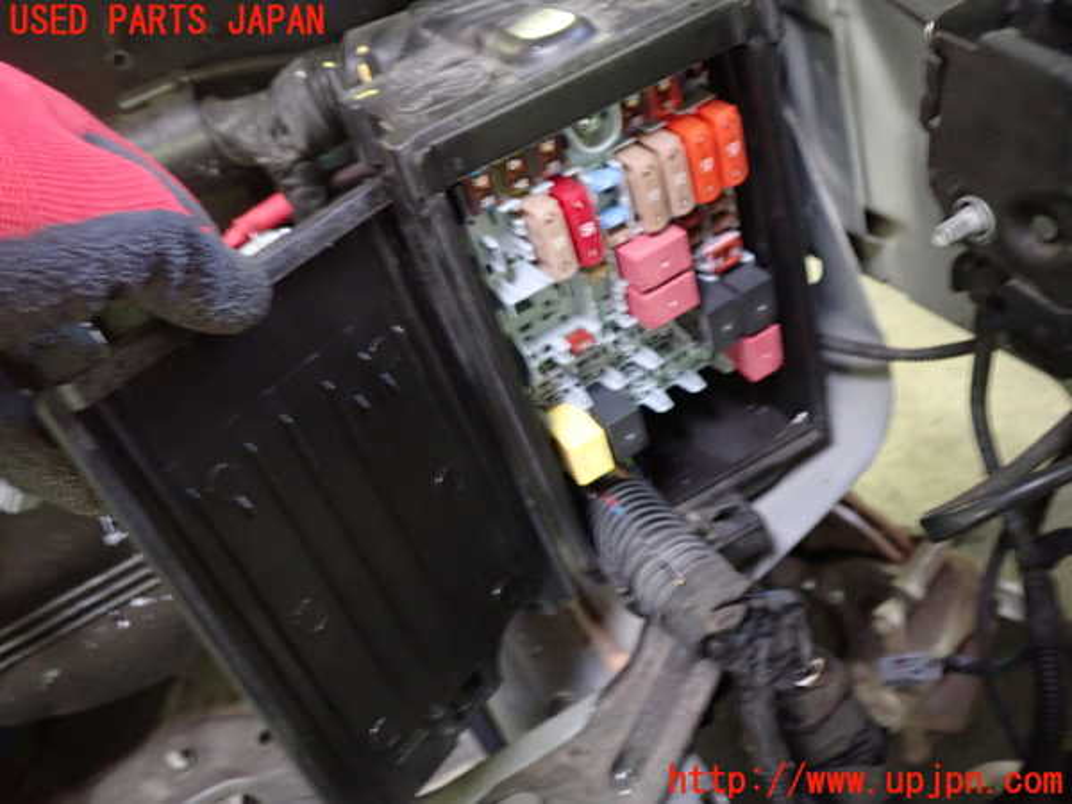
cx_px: 536
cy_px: 402
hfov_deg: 60.0
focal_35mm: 30
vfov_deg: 46.8
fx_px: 929
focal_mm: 5.4
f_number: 2.3
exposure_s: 1/13
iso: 800
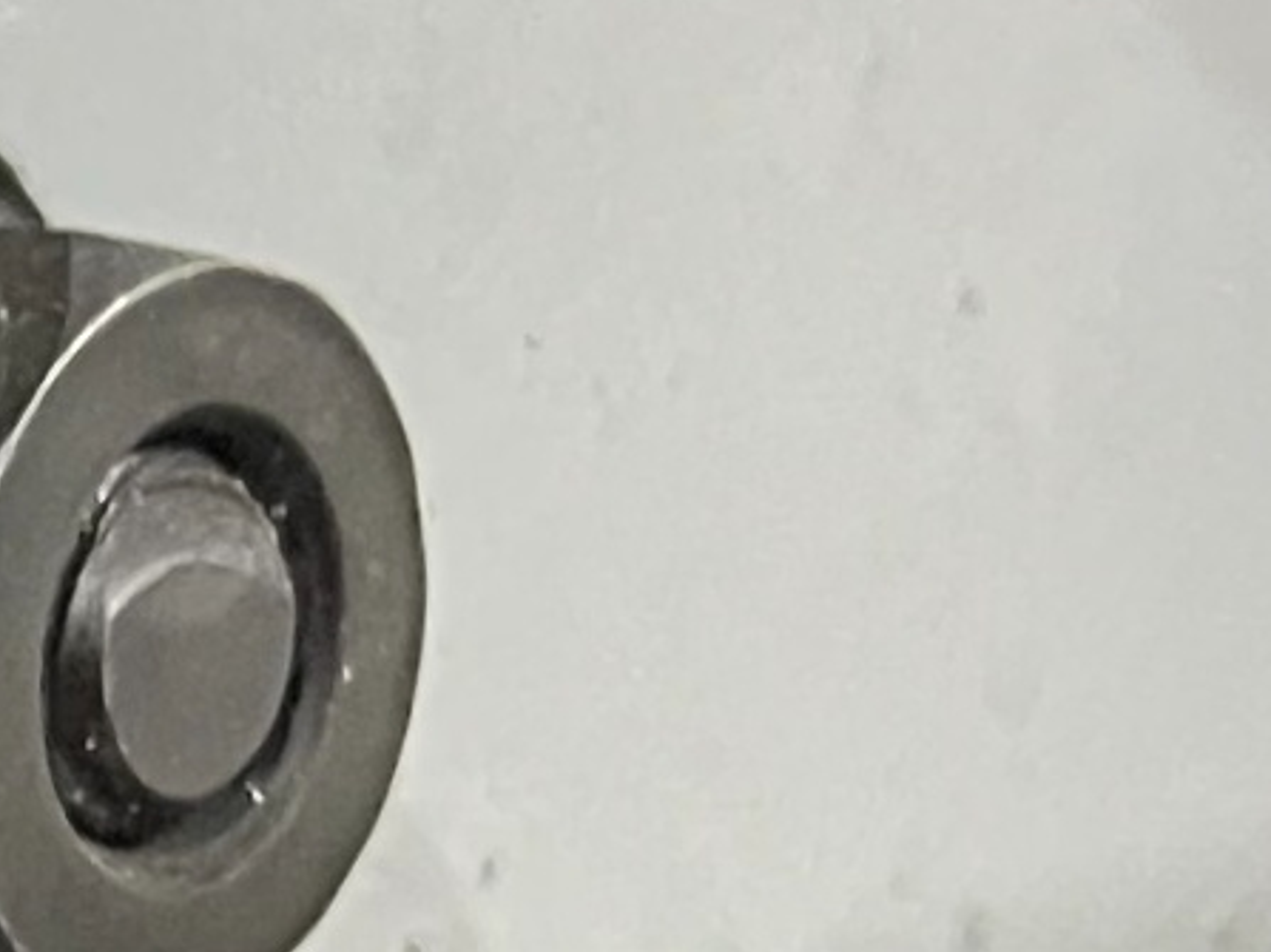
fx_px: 6974
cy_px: 2208
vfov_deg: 7.4
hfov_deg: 9.8
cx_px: -1069
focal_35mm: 190
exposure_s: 1/25
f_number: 1.6
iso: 800
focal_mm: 5.1
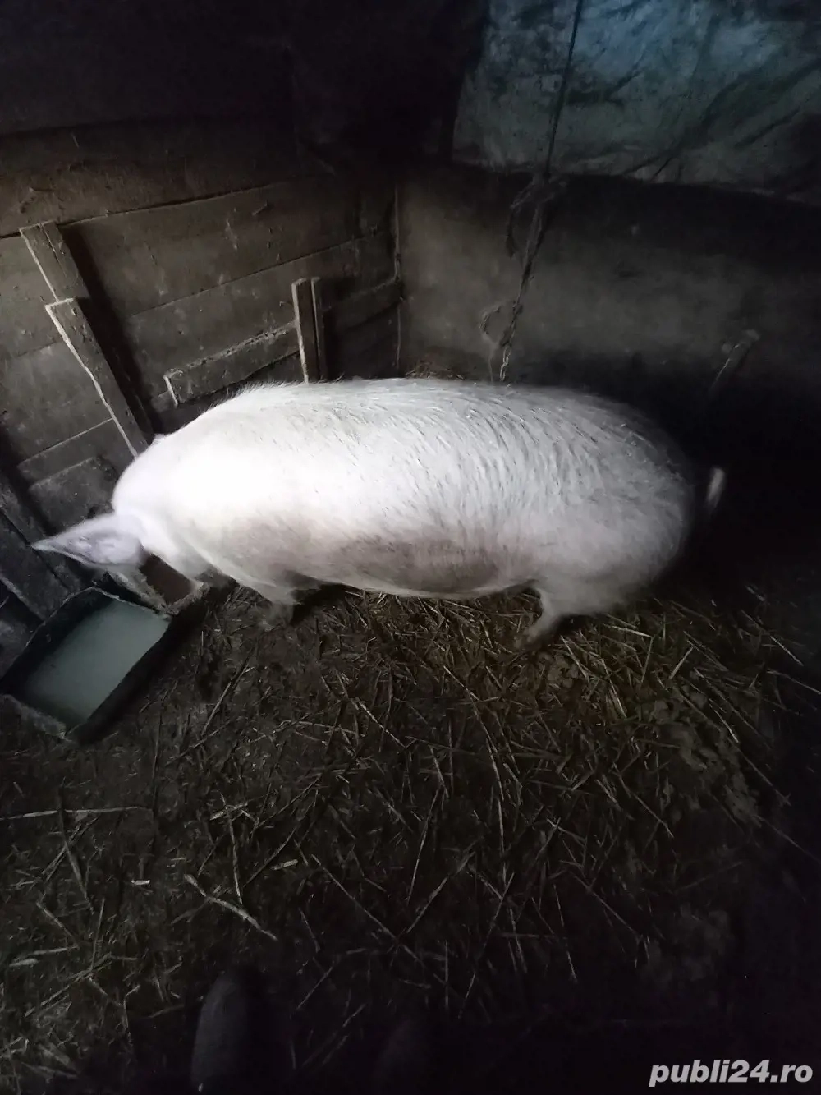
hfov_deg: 89.9
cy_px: 548
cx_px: 410
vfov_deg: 106.2
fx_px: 411
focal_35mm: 13
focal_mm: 1.13
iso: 500
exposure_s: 1/14.3
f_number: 2.2
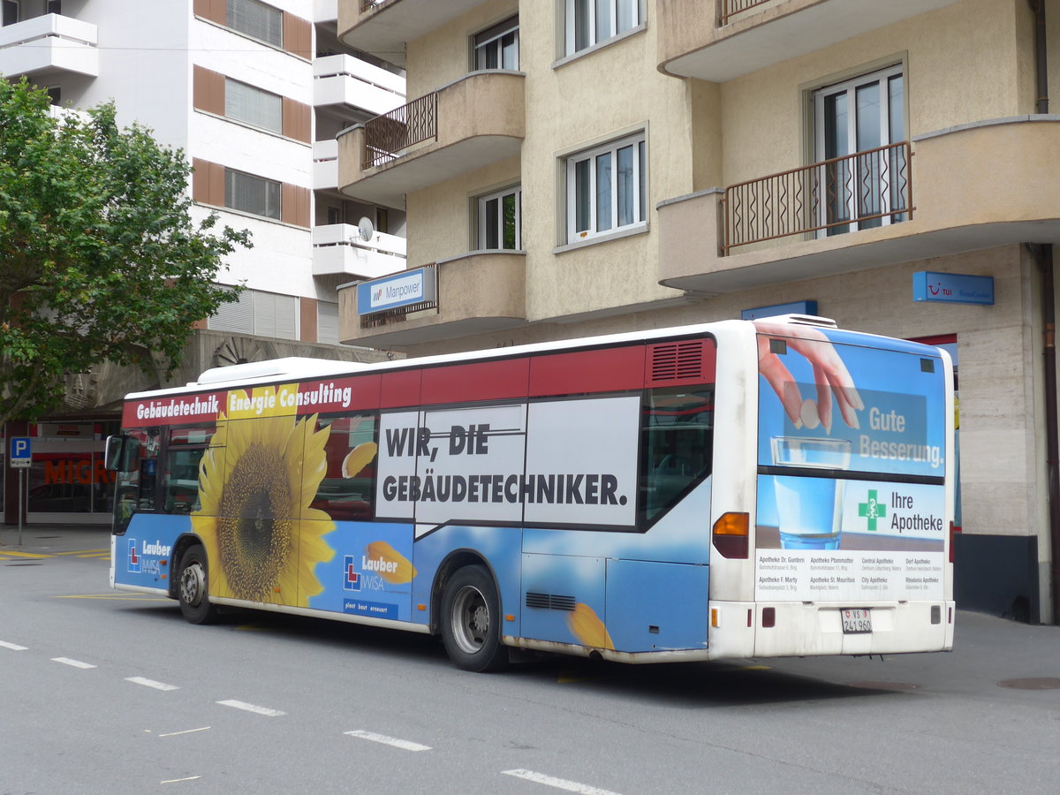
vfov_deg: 28.0
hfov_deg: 36.8
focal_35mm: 52
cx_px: 530
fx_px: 1592
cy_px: 398
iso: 80
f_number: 3.3
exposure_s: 1/320
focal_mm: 10.7
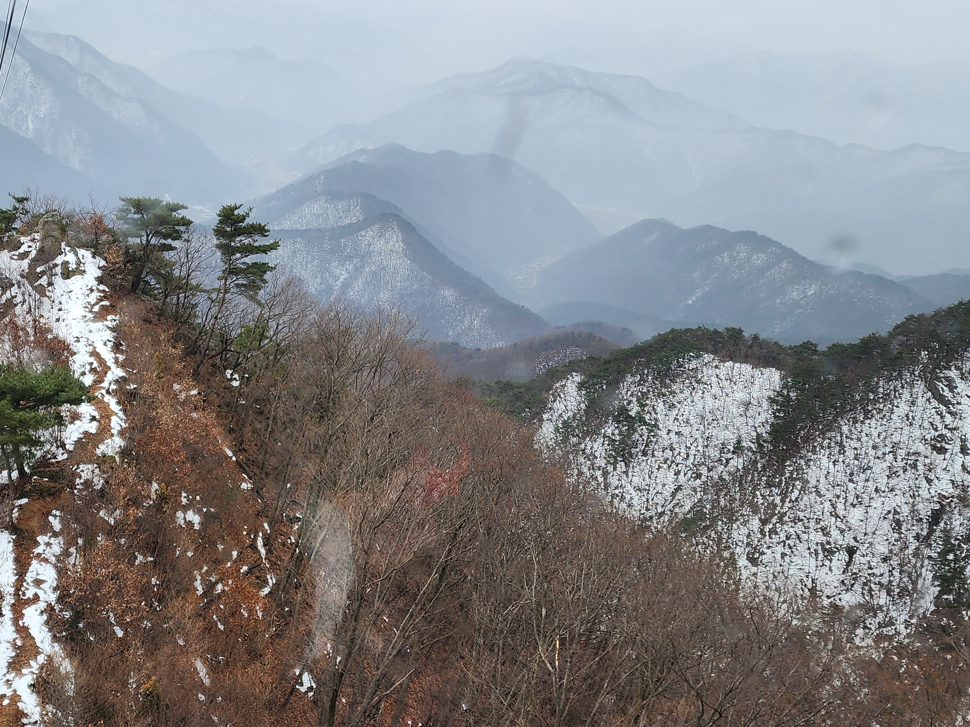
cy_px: 448
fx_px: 1121
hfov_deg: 45.3
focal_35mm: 40
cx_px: 251
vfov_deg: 35.8
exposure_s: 1/180
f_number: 1.8
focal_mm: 6.4
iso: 80
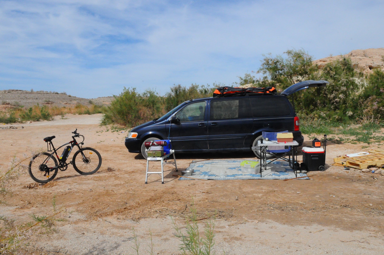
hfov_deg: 53.2
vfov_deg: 36.8
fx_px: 384
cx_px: 192
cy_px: 128
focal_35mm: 36
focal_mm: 24
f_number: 16
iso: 1600
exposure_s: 1/1000
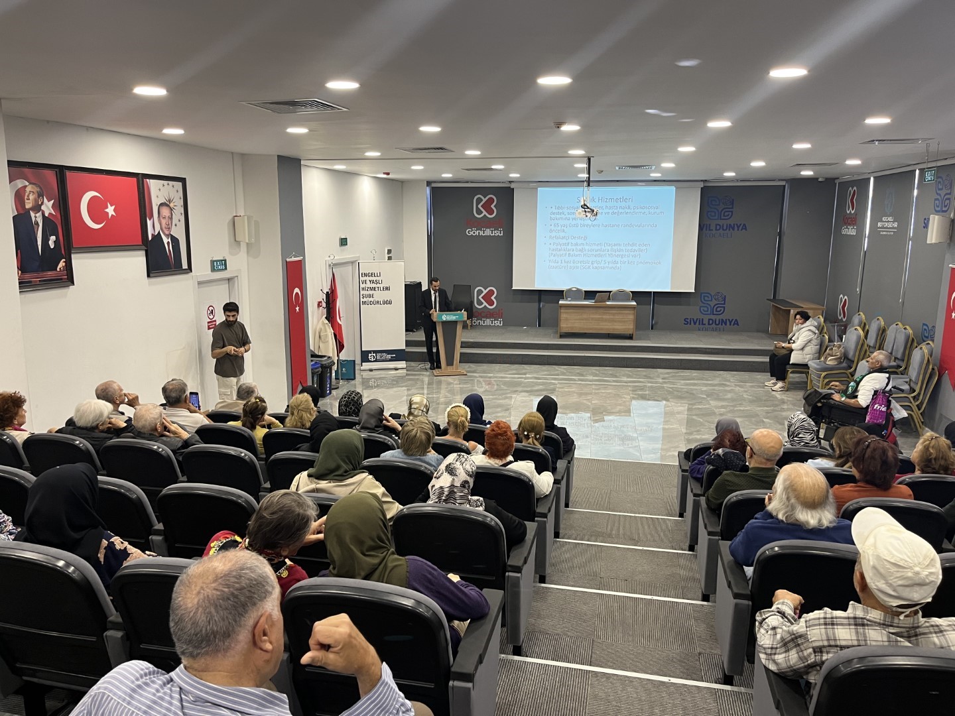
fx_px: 717
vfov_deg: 53.1
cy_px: 358
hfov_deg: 67.3
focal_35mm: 26
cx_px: 478
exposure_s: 1/50
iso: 100
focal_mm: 5.1
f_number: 1.6
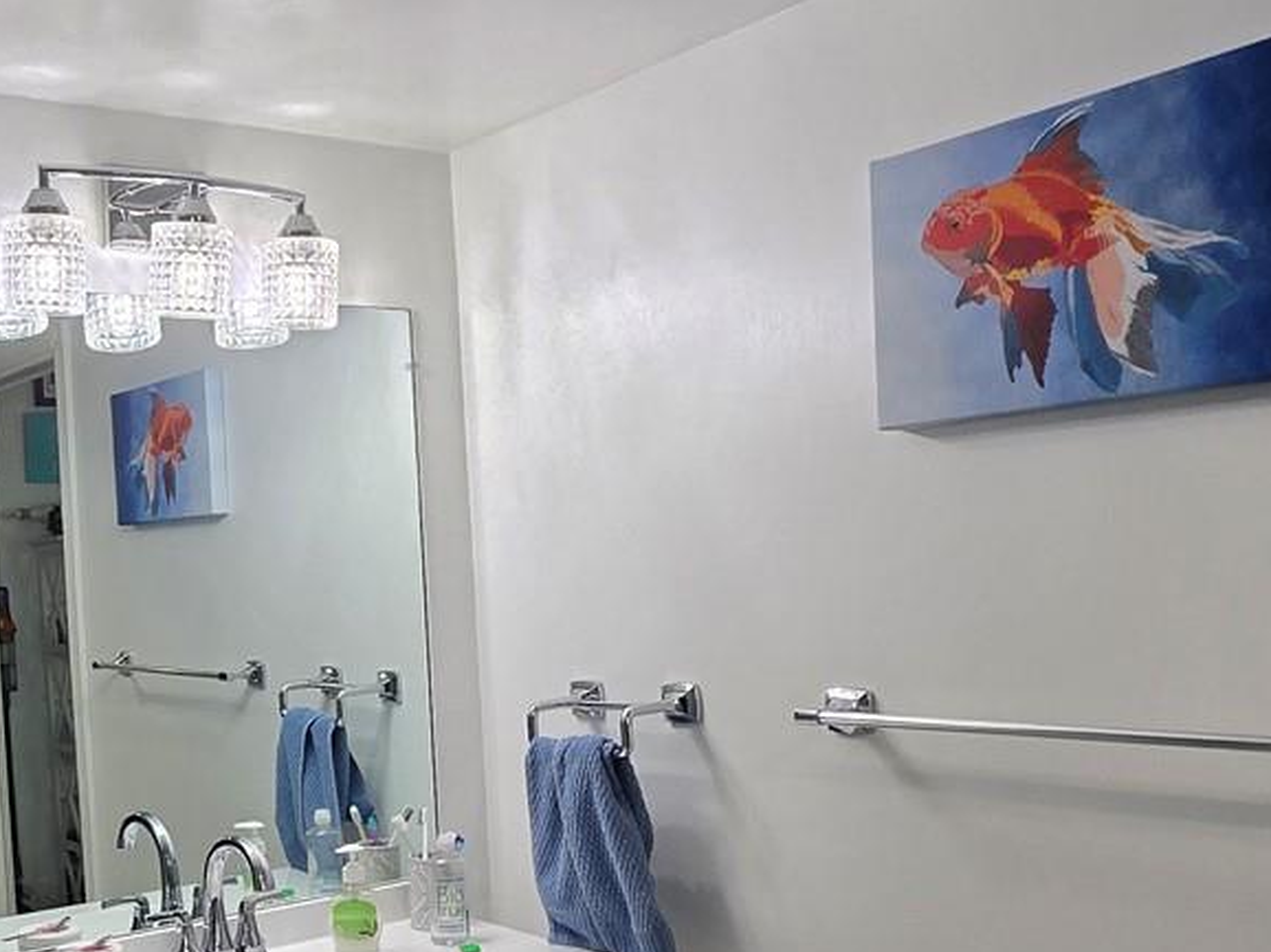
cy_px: 646
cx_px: 235
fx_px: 1321
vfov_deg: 39.1
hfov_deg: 48.2
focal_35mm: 36
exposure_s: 1/60
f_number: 2.2
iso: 64
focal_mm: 2.2
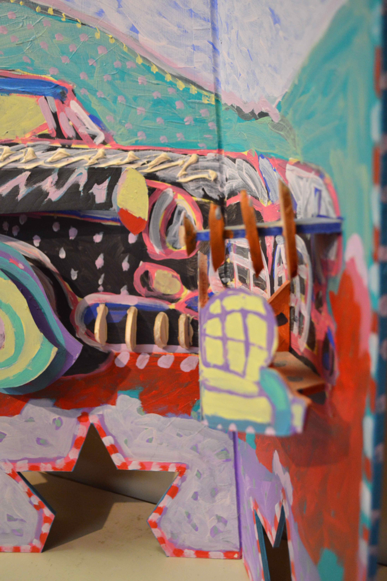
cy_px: 290
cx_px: 194
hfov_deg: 39.9
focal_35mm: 33
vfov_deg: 57.3
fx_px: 533
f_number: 4
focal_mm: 22
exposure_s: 1/60
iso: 1250
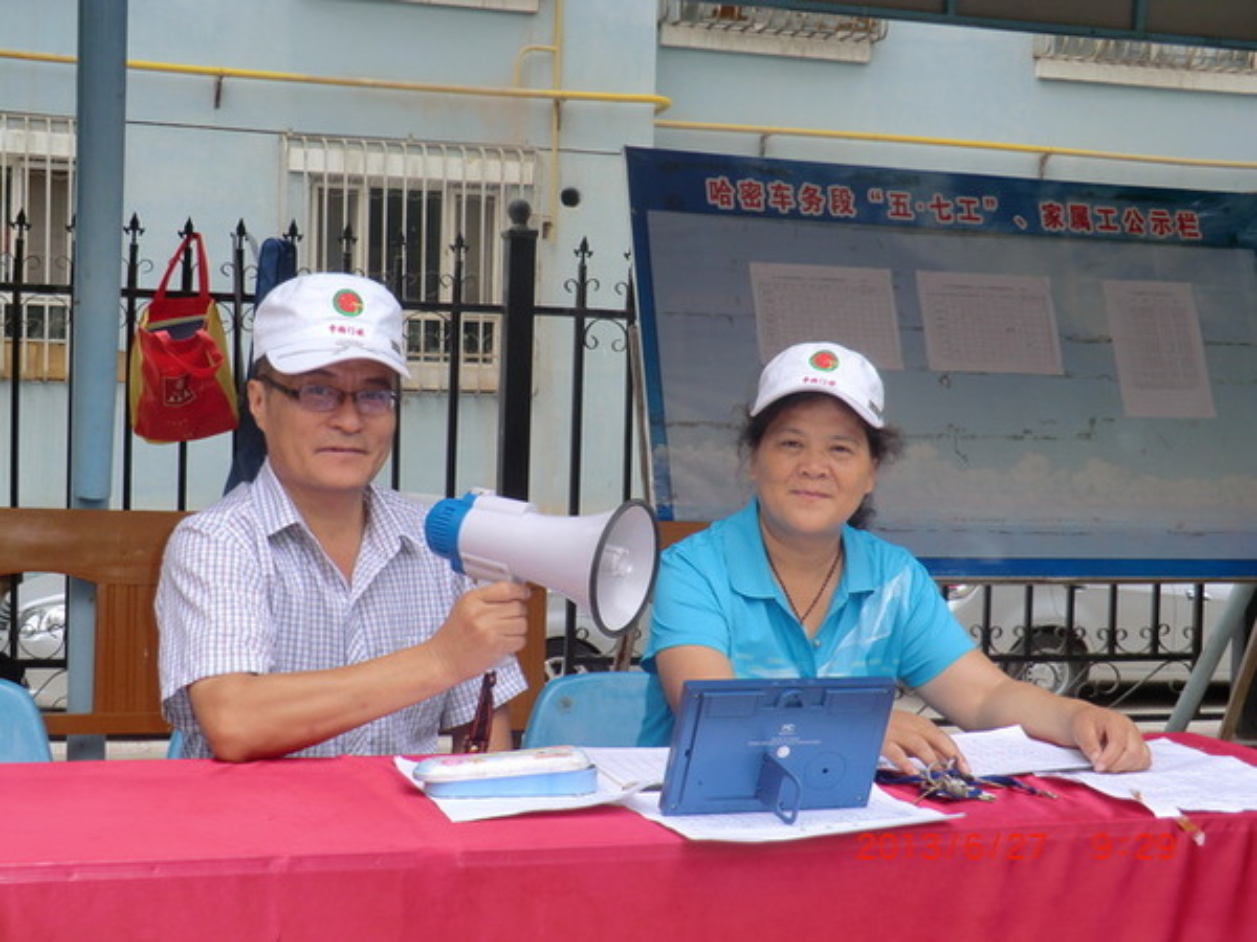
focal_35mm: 55
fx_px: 1997
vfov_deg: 26.6
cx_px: 628
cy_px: 471
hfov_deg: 34.9
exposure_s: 1/60
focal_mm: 9.8
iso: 80
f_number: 4.2
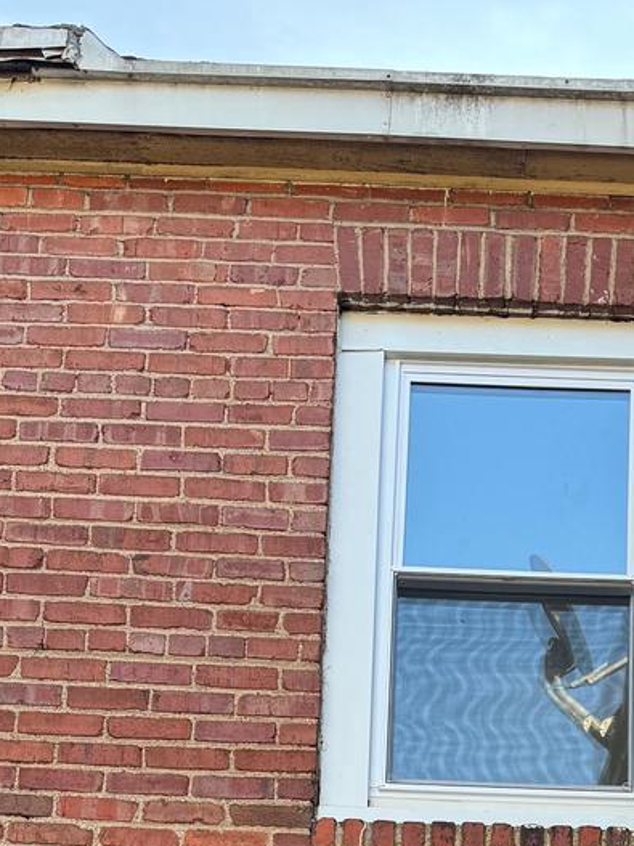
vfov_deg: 24.3
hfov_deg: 20.7
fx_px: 1710
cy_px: 1100
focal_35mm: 70
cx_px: 534
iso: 64
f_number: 1.78
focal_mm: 6.76
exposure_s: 1/197
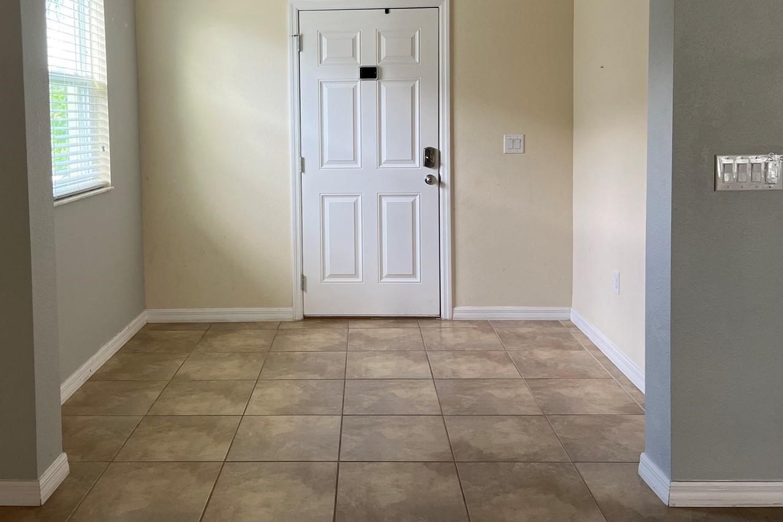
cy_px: 157
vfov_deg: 38.2
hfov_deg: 55.6
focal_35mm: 34
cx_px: 334
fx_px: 739
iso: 125
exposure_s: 1/121
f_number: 1.5
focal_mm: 5.7
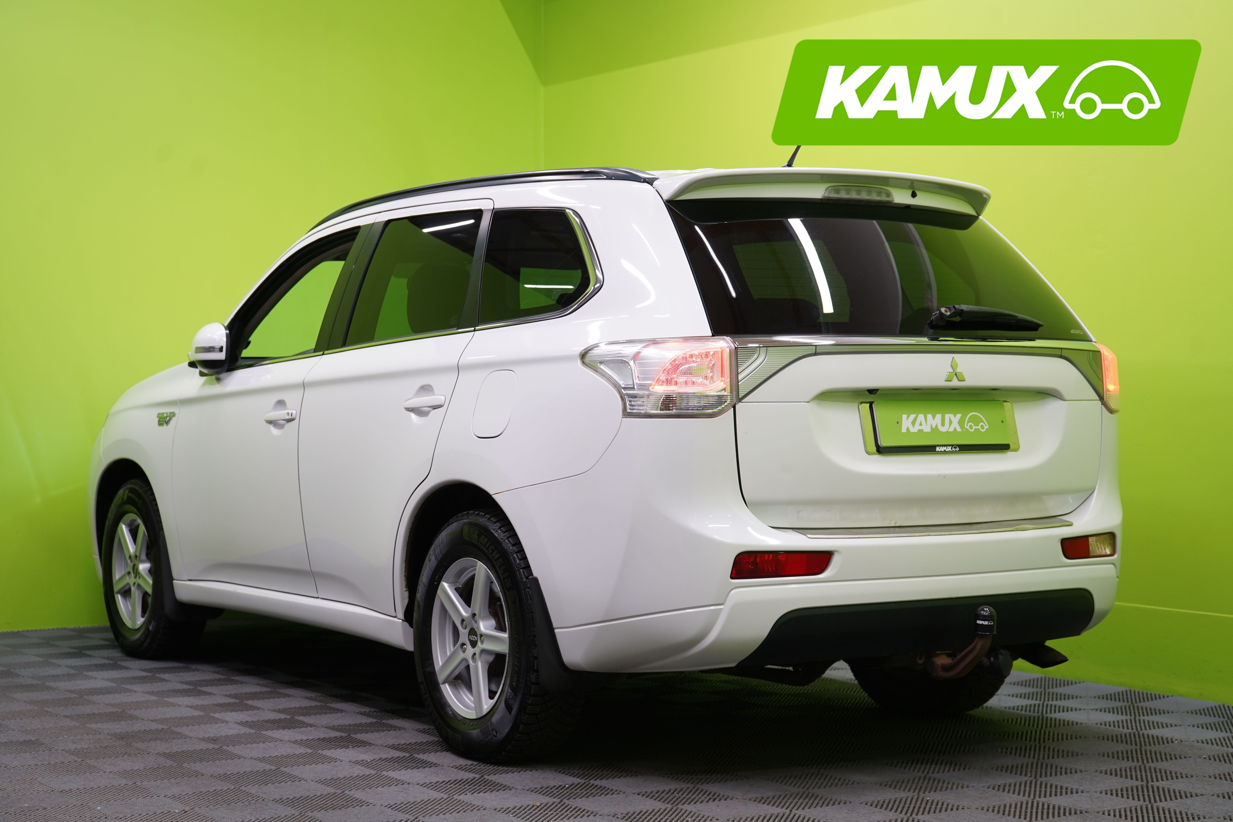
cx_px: 616
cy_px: 411
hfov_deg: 33.9
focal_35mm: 59
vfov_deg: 23.0
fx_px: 2021
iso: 400
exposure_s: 1/30
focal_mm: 59
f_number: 5.6
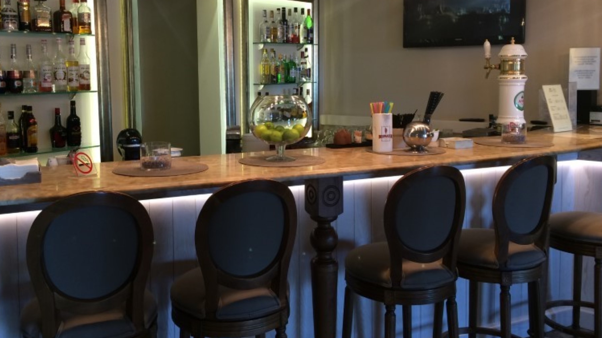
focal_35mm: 36
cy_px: 116
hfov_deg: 55.2
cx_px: 270
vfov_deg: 32.6
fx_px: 575
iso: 100
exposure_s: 1/33
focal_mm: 4.15
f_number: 2.2
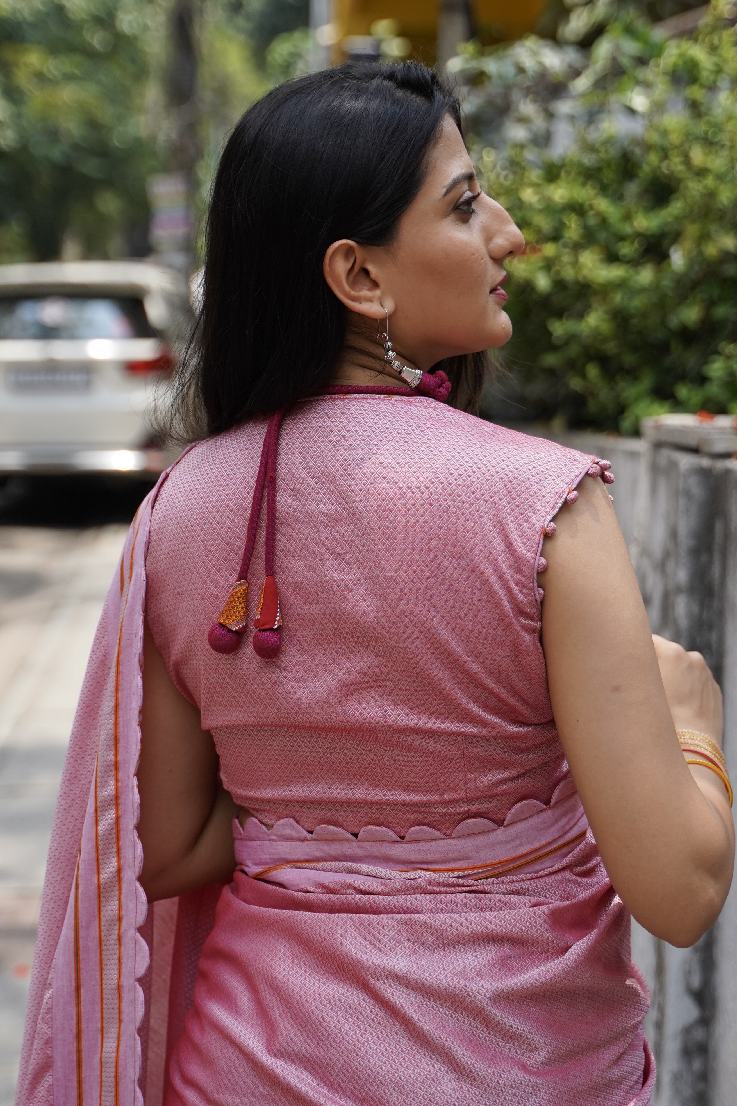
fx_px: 2242
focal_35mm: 73
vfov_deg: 27.7
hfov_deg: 18.7
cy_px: 553
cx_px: 368
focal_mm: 49
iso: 320
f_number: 2.8
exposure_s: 1/3200
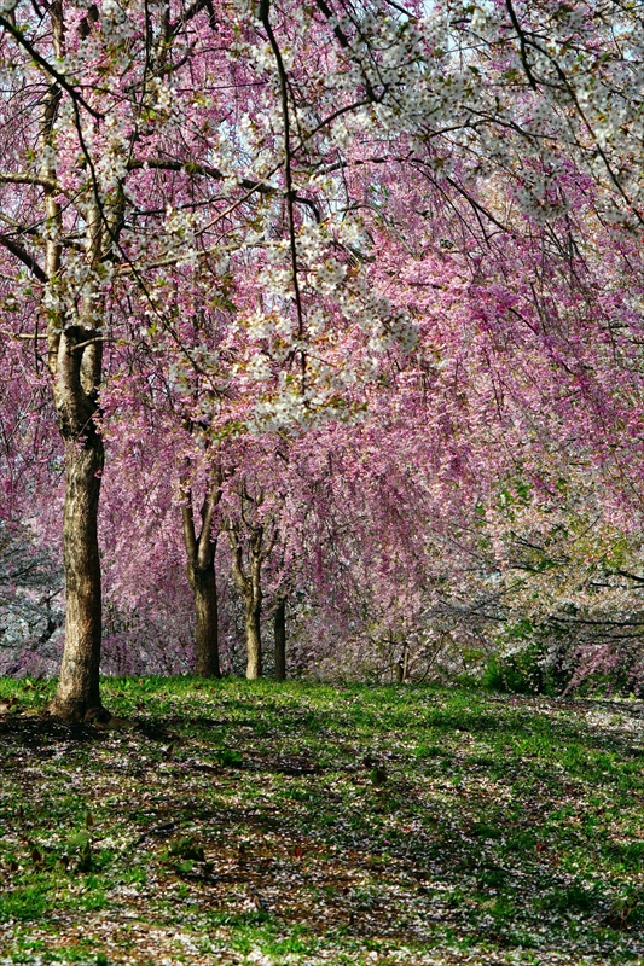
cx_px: 322
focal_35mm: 86
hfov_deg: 16.0
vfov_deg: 23.8
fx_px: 2295
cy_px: 483
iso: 100
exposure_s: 1/160
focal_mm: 57
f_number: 6.3
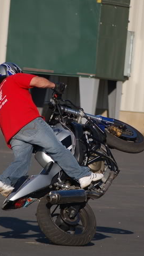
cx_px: 62
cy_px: 129
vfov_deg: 4.6
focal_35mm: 469
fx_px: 3185
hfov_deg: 2.6
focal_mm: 180
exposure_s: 1/500
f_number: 5.6
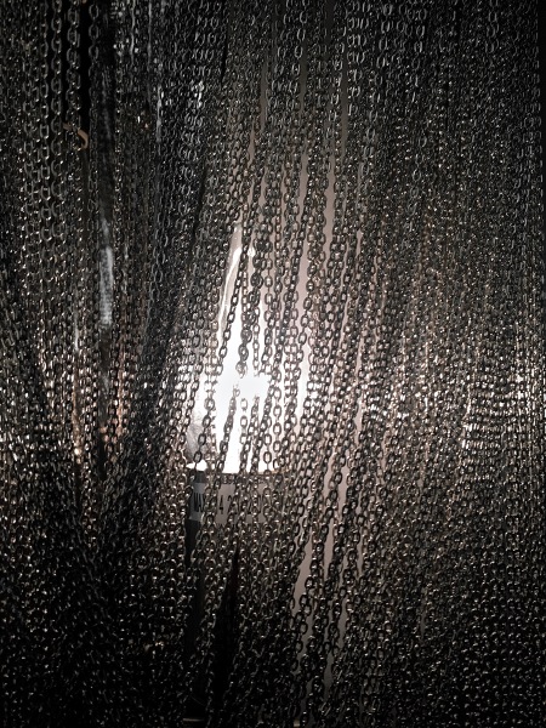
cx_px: 273
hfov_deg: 48.2
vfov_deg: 61.7
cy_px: 364
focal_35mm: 29
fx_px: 610
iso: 40
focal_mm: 4.15
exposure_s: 1/100
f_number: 2.2
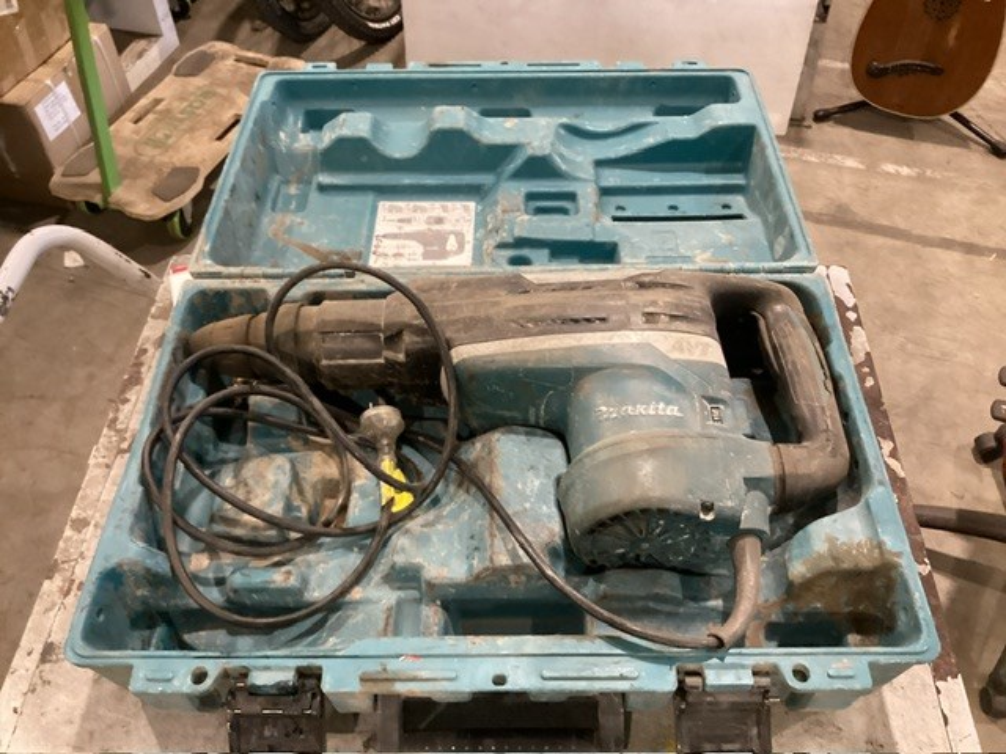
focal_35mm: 31
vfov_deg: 45.4
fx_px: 901
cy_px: 377
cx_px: 503
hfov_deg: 58.4
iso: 400
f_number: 2.4
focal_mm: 3.3
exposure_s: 1/40
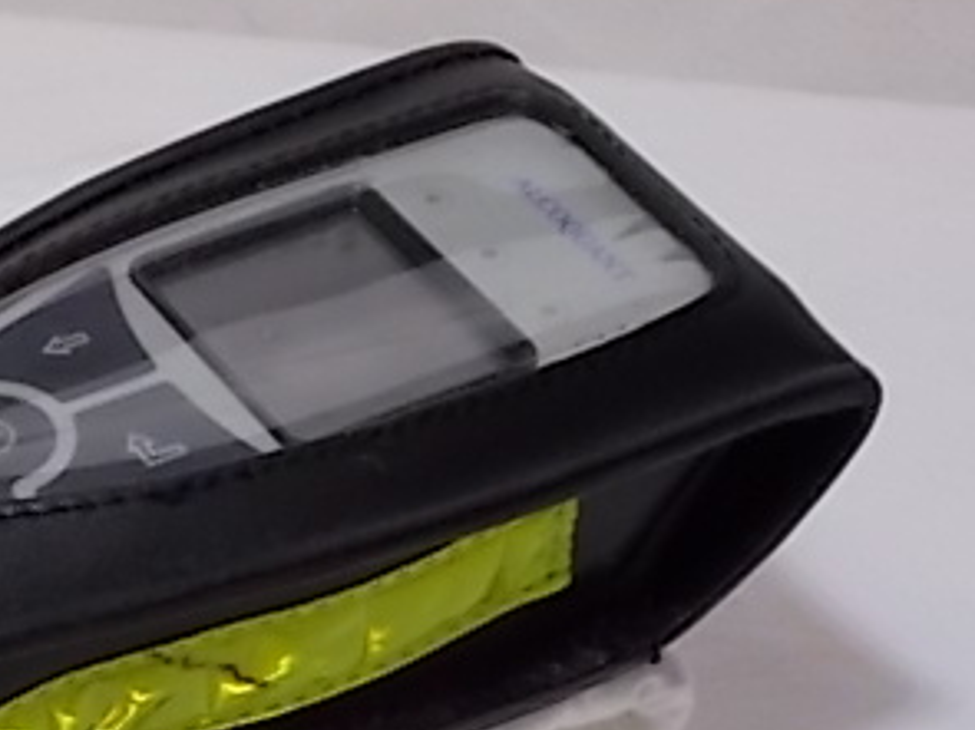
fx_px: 3547
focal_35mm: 126
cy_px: 690
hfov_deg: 15.5
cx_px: 102
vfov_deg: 11.7
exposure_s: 1/25
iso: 200
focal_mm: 10.3
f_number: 4.9
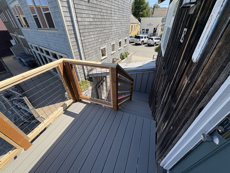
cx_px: 115
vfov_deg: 85.7
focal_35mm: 14
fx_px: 93
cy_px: 86
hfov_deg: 102.1
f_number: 2.2
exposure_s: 1/631
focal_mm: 2.22
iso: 50
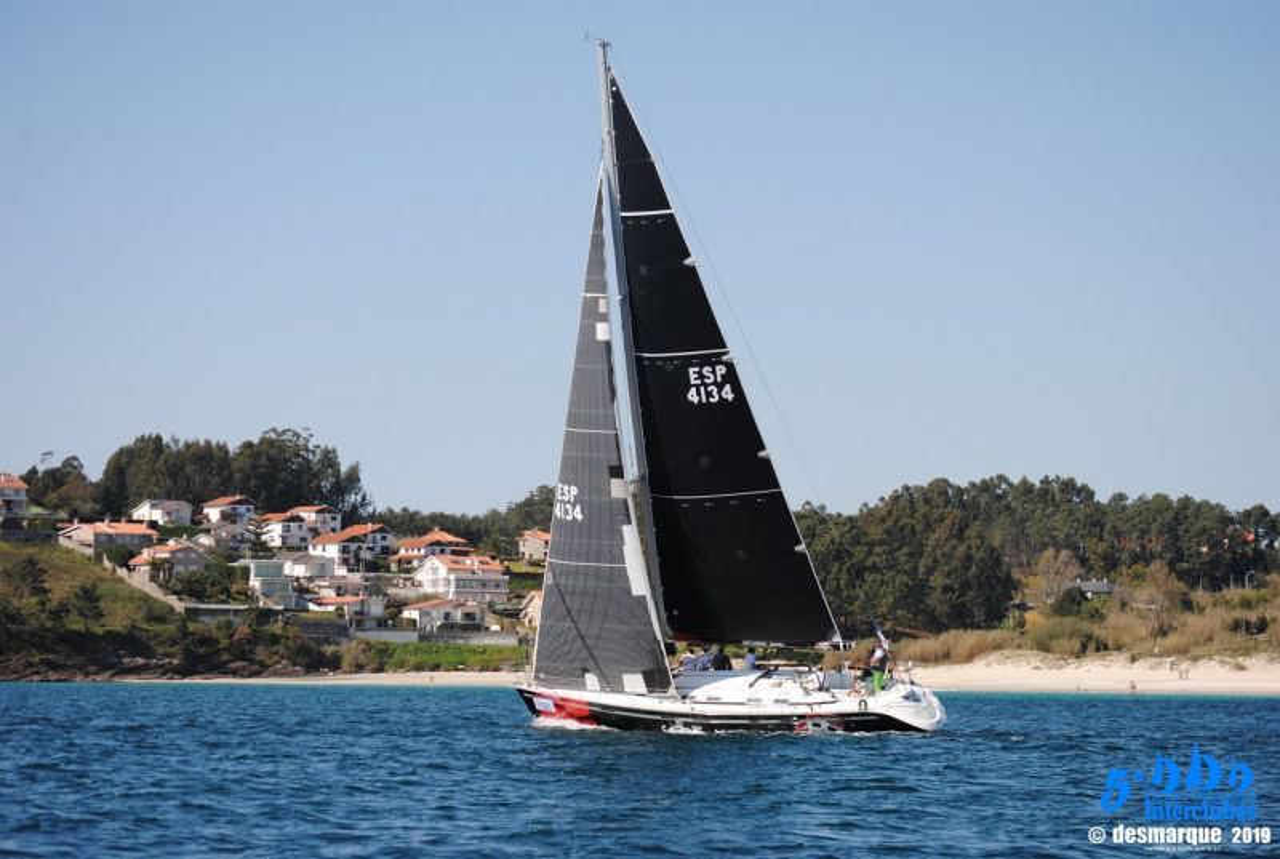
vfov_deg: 13.1
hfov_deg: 19.4
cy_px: 430
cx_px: 640
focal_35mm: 105
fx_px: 3741
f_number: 5.6
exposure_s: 1/500
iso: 100
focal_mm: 70
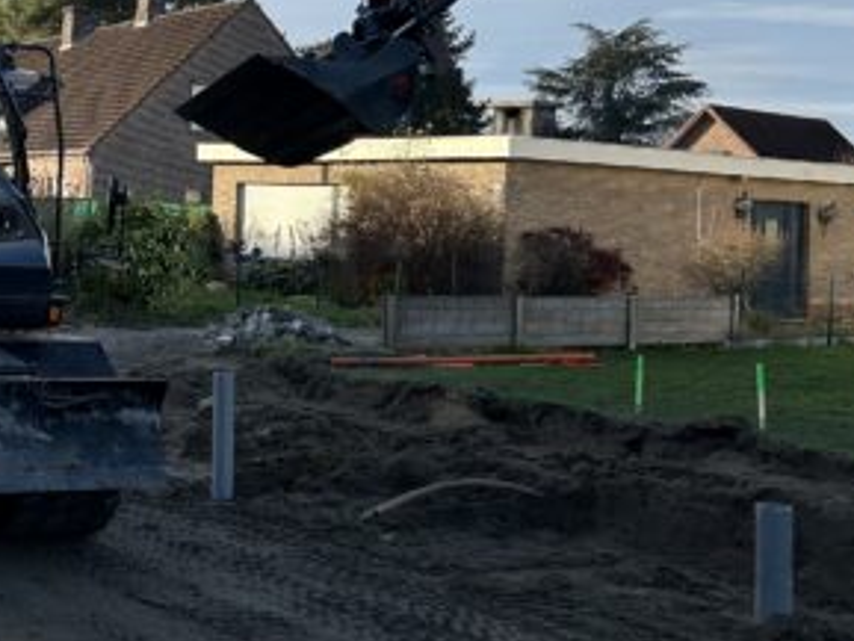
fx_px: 1481
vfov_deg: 24.1
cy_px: 151
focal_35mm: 60
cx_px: -55
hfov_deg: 29.4
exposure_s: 1/2457
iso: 50
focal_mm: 5.7
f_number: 1.5
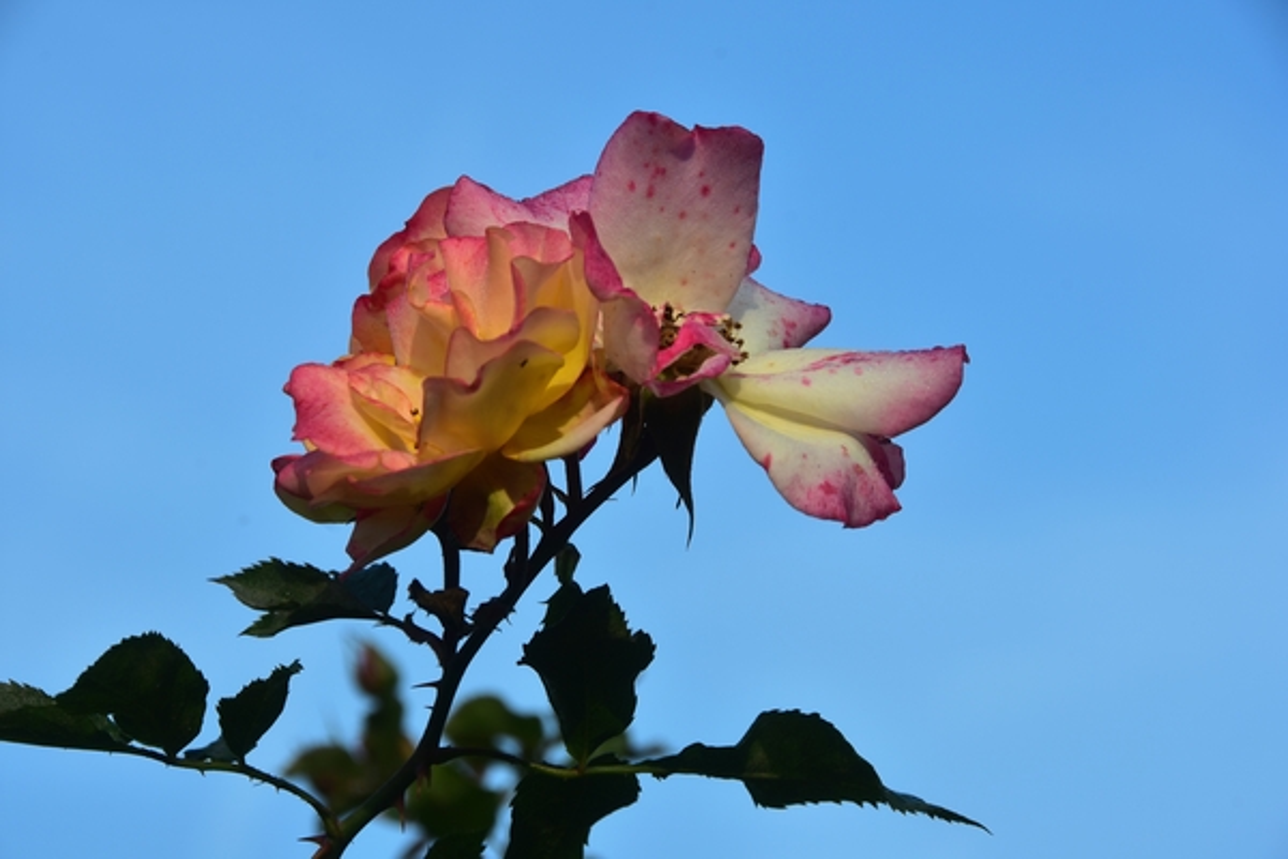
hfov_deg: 10.2
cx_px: 644
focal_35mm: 202
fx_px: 7244
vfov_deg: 6.8
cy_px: 430
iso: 110
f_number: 11
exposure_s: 1/125
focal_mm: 135
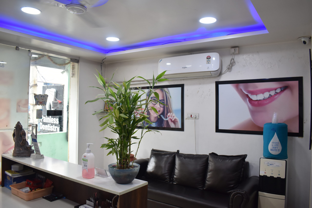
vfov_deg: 47.9
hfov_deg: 67.4
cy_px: 104
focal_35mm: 27
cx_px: 156
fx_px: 234
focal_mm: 18
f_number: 4
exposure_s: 1/100
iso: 640
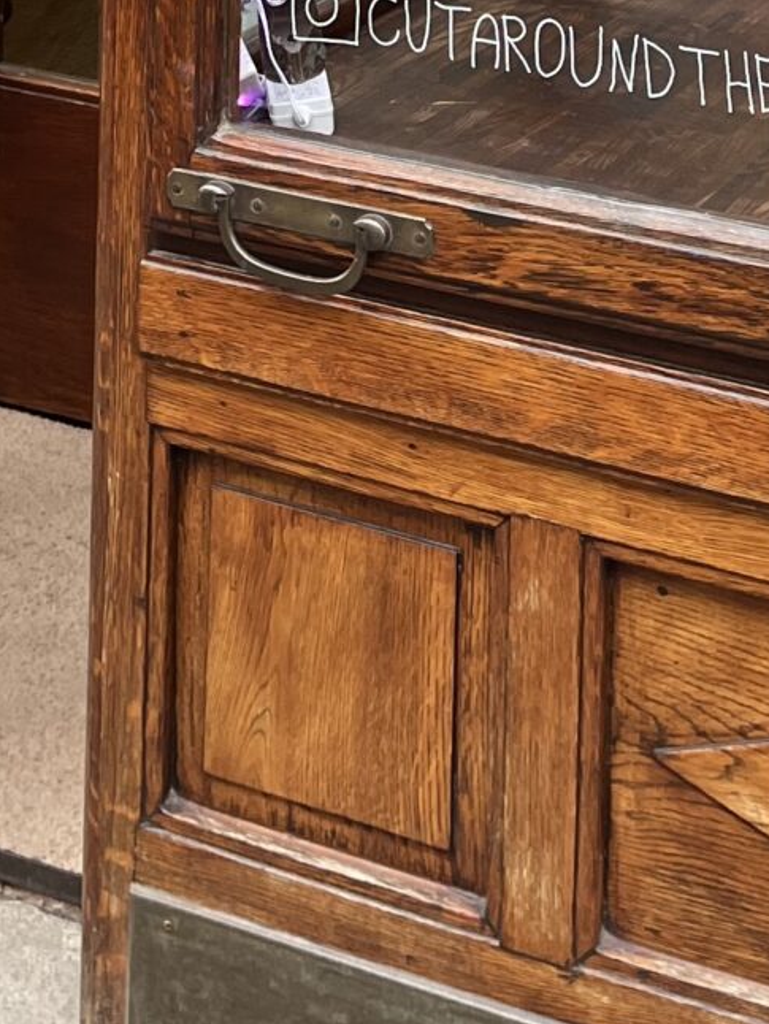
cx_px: 249
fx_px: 3049
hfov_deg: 14.3
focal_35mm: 103
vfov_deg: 15.6
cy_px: -967
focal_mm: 5.1
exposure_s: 1/100
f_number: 1.6
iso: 50
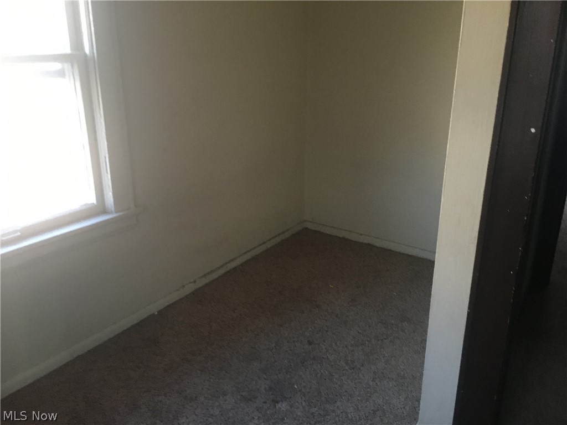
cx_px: 284
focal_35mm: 29
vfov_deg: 48.2
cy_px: 212
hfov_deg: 61.7
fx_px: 475
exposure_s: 1/30
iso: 125
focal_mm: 4.15
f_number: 2.2
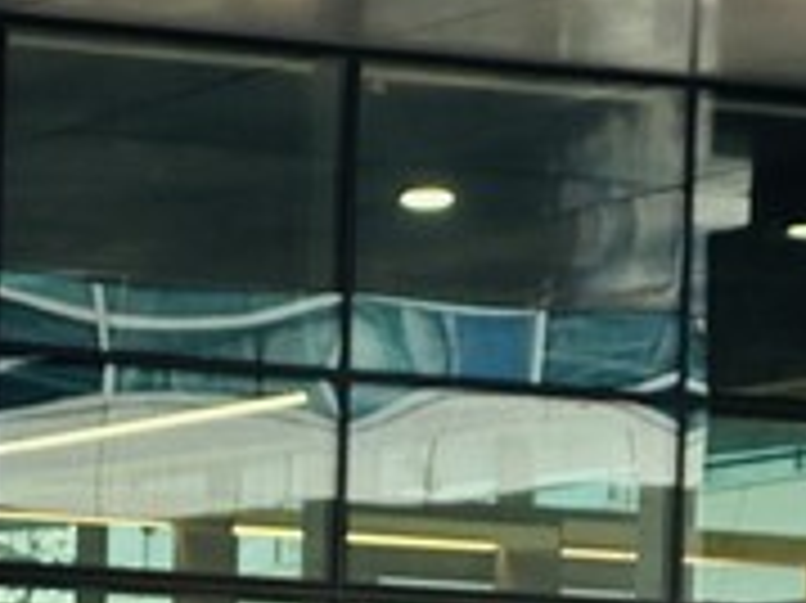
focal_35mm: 258
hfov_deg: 7.6
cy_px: 999
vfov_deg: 5.7
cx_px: -311
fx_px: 6003
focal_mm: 9
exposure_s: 1/99
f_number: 2.8
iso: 64
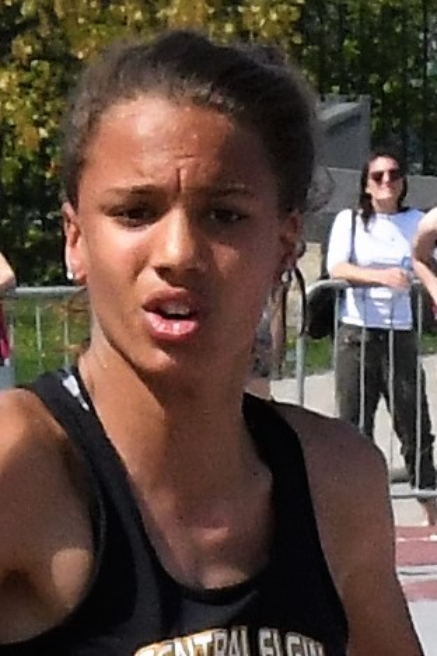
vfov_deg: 14.0
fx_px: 2676
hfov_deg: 9.3
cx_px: 218
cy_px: 328
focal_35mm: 147
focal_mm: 98
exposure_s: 1/1250
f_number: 16
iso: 1400
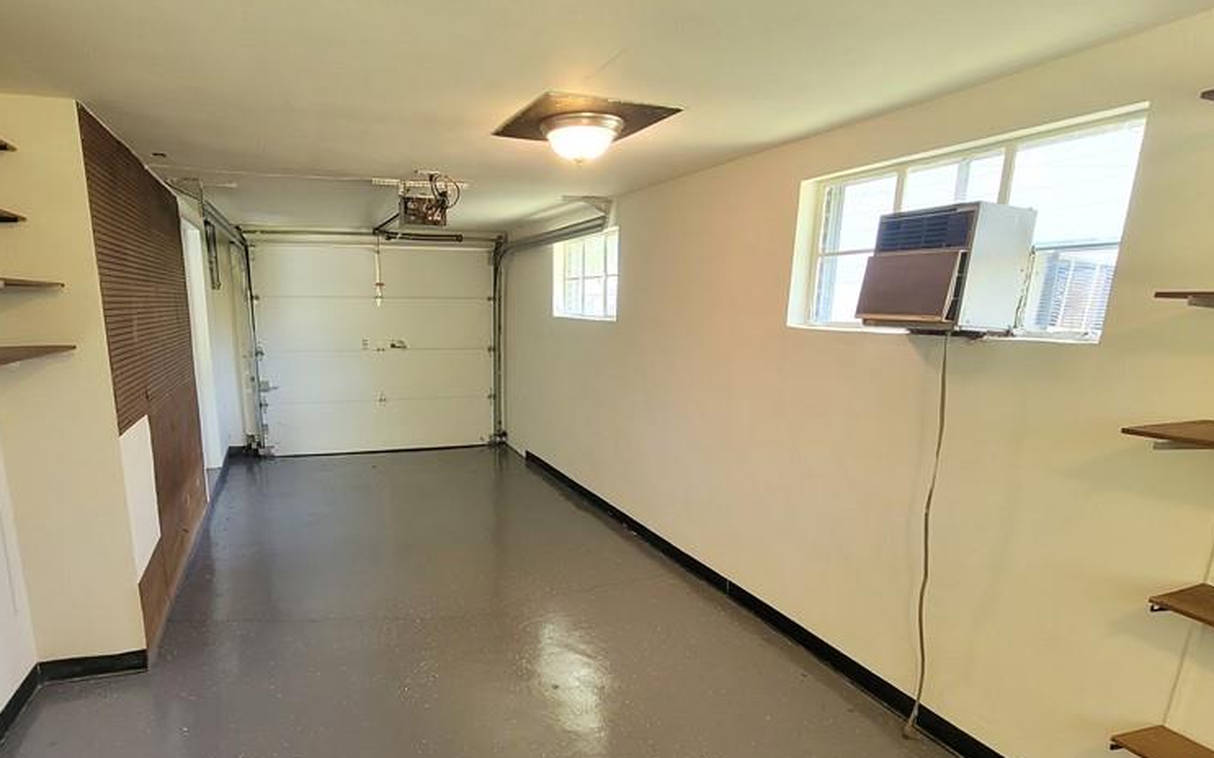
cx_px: 516
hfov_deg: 87.4
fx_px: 628
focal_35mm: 19
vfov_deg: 61.5
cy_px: 466
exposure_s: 1/60
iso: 320
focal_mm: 2.2
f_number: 2.2
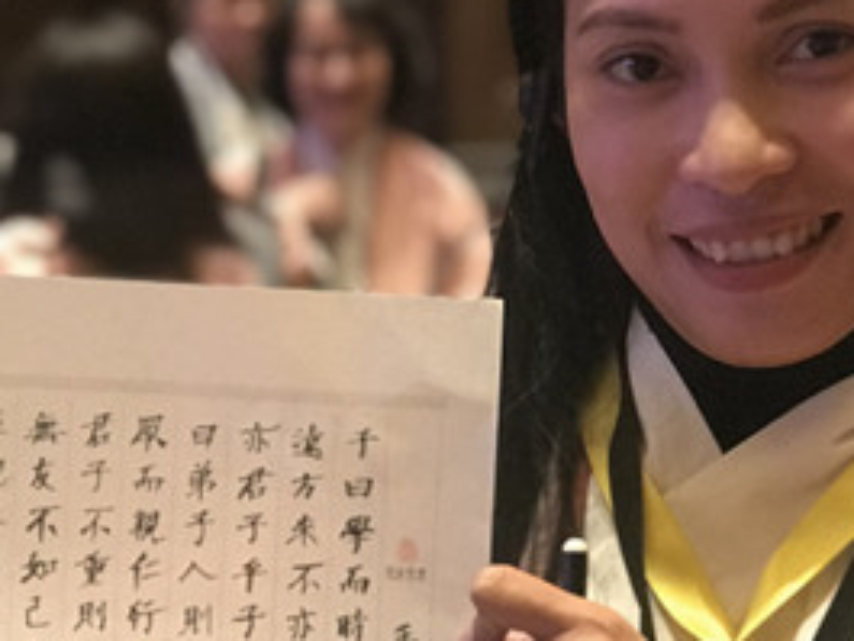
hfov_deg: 15.2
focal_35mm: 129
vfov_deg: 11.5
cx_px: 264
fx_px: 3184
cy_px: 477
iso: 800
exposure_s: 1/50
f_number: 2.8
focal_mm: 6.6
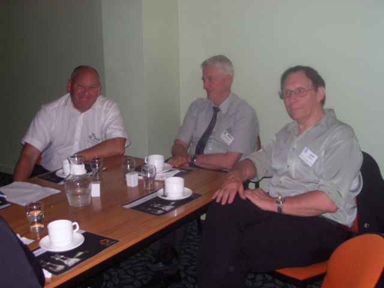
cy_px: 144
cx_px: 192
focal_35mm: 45
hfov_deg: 42.1
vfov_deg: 32.2
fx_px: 499
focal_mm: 7.6
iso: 80
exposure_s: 1/60
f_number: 3
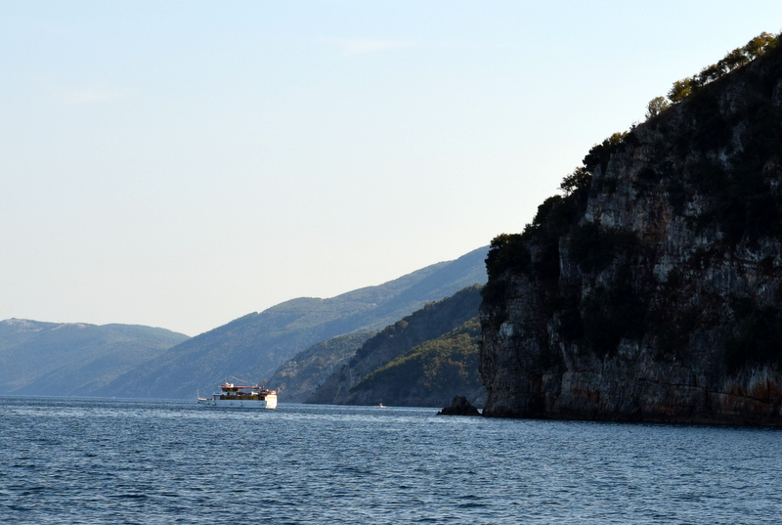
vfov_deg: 15.8
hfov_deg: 23.3
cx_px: 391
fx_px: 1894
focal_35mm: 87
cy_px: 262
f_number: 10
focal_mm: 58
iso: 400
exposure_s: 1/250
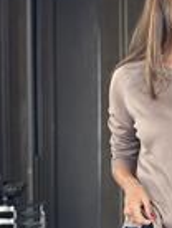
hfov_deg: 8.4
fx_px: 1162
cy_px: 235
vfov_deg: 11.1
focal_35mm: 176
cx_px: 205
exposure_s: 1/62
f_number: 1.78
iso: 125
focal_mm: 6.86
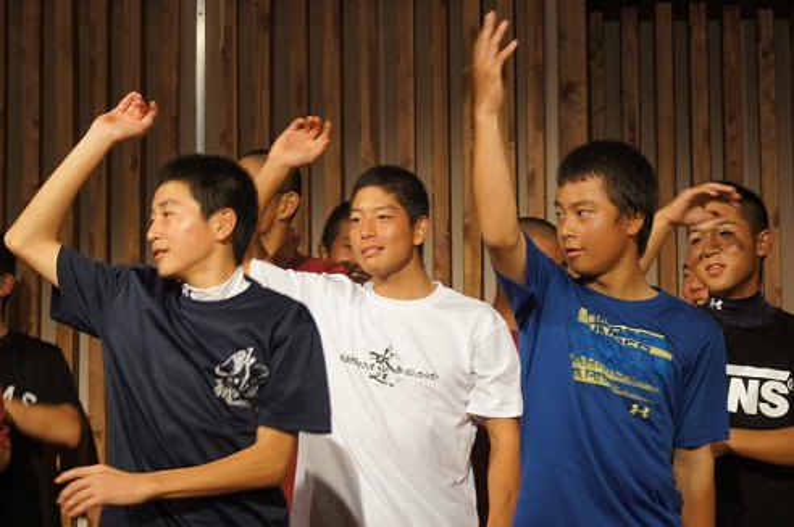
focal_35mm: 120
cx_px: 397
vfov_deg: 11.4
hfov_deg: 17.1
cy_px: 264
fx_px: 2644
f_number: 5.6
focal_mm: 80
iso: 1000
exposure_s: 1/125
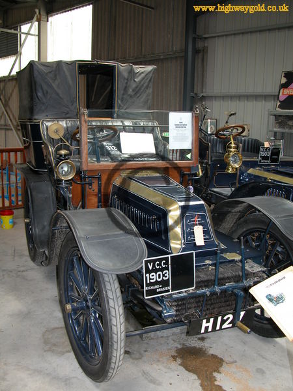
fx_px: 395
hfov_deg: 40.7
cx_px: 146
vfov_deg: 52.6
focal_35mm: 35
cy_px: 196
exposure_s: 1/30
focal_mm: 8.9
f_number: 2.8
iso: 100
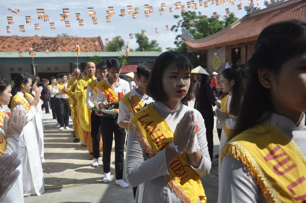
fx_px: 306
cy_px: 102
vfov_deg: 36.8
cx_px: 153
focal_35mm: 36
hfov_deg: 53.2
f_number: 5.6
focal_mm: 24
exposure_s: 1/4000
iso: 800
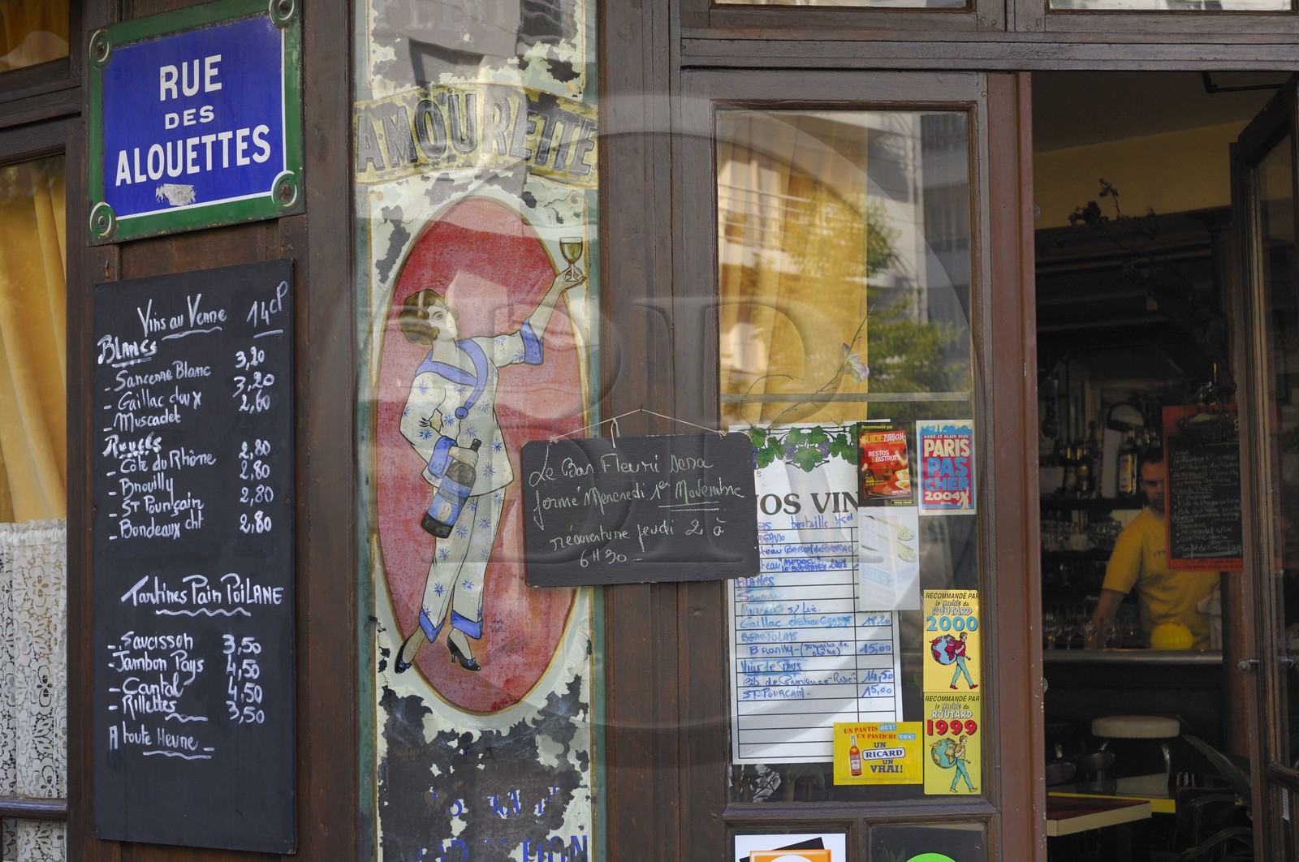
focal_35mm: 63
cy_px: 431
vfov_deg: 21.5
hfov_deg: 31.9
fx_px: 2270
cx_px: 650
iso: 160
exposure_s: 1/80
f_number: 4.8
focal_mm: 42
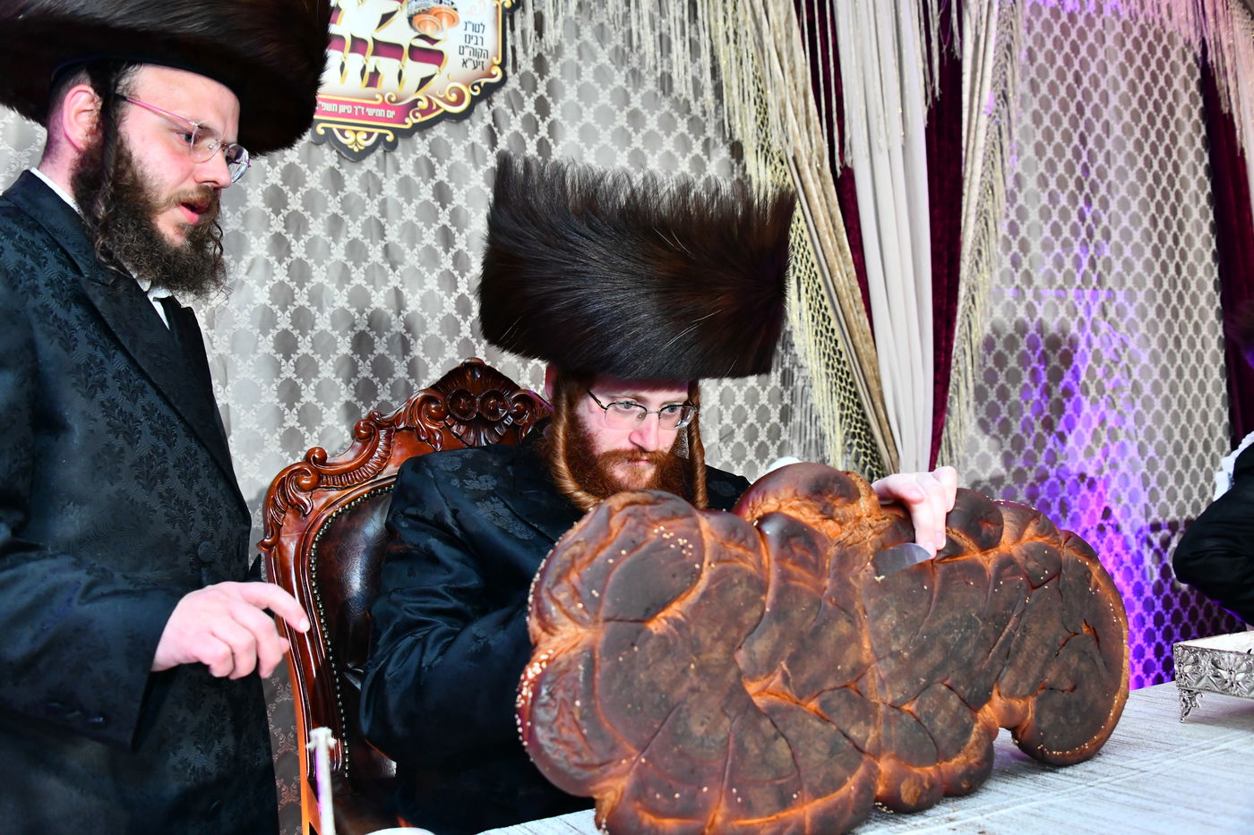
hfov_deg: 55.8
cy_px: 418
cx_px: 627
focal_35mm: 34
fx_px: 1184
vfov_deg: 38.9
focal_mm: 34
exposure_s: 1/160
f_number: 5.6
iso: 2500
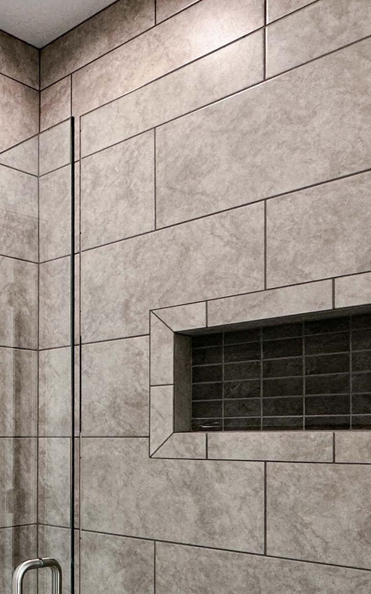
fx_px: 615
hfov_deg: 28.0
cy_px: 476
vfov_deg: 48.6
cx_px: -106
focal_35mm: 38
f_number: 2.2
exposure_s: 1/120
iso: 160
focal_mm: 2.22
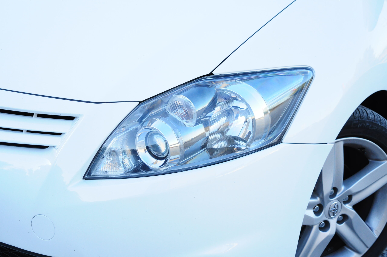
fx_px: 676
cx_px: 194
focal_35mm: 63
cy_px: 128
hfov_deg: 31.9
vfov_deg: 21.5
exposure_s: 1/320
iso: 1000
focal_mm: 42
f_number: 5.6
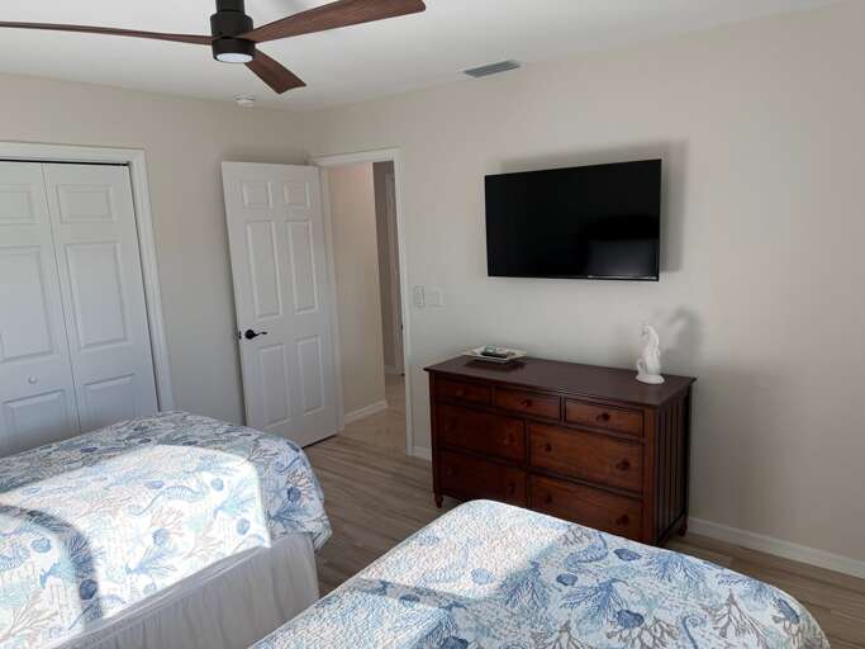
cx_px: 432
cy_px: 324
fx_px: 600
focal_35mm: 24
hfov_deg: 71.6
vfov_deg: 56.8
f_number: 1.78
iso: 80
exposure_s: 1/310
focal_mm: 6.76
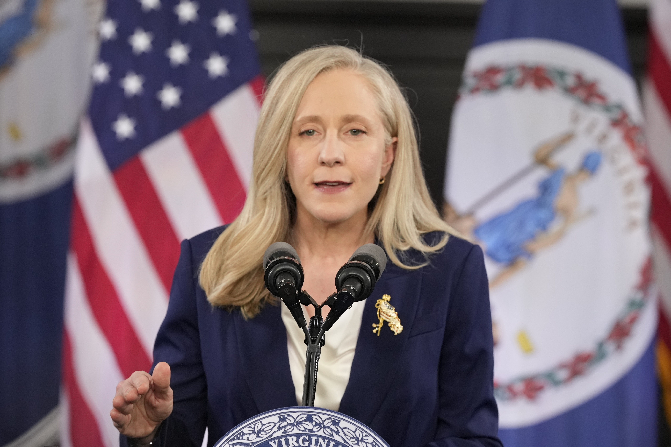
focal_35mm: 247
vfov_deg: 5.6
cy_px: 224
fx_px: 4603
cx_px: 336
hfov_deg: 8.3
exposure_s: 1/250
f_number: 4
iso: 1600
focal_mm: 165
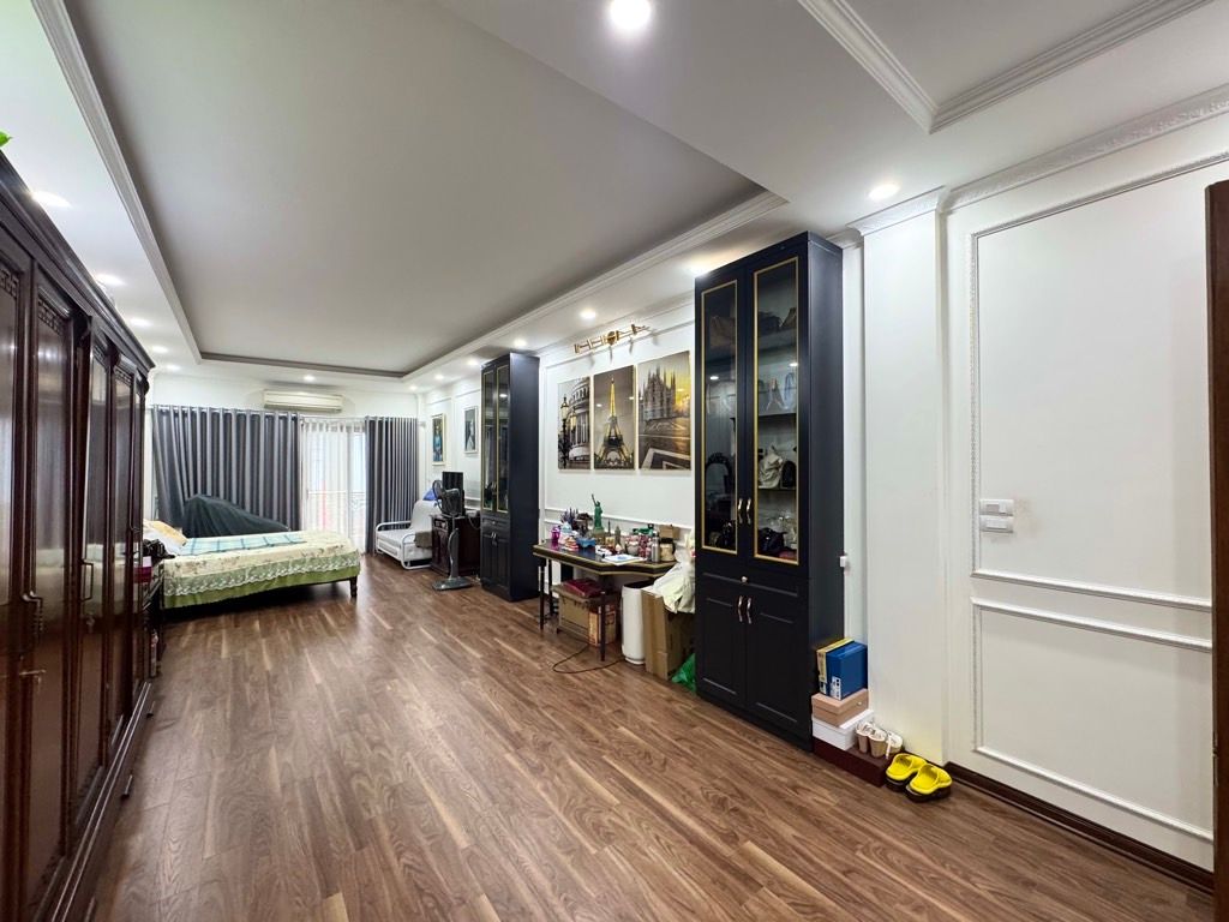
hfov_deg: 102.1
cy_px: 461
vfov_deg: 85.7
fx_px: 497
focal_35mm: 14
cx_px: 614
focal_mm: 2.22
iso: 250
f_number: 2.2
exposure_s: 1/100
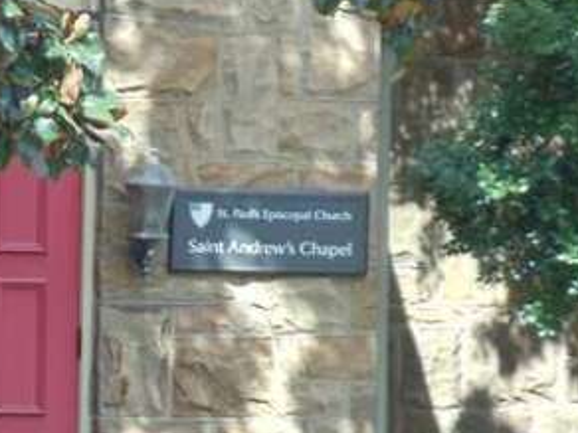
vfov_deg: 2.2
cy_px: 504
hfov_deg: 3.0
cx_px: -125
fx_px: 11070
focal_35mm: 663
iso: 80
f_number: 5.4
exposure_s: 1/100
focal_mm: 32.86
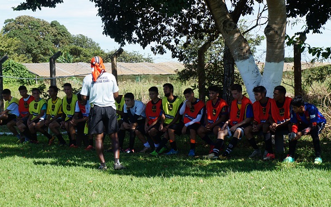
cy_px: 106
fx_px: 763
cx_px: 165
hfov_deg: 24.5
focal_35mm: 85
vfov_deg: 15.5
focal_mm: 55
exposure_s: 1/160
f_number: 11
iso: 200
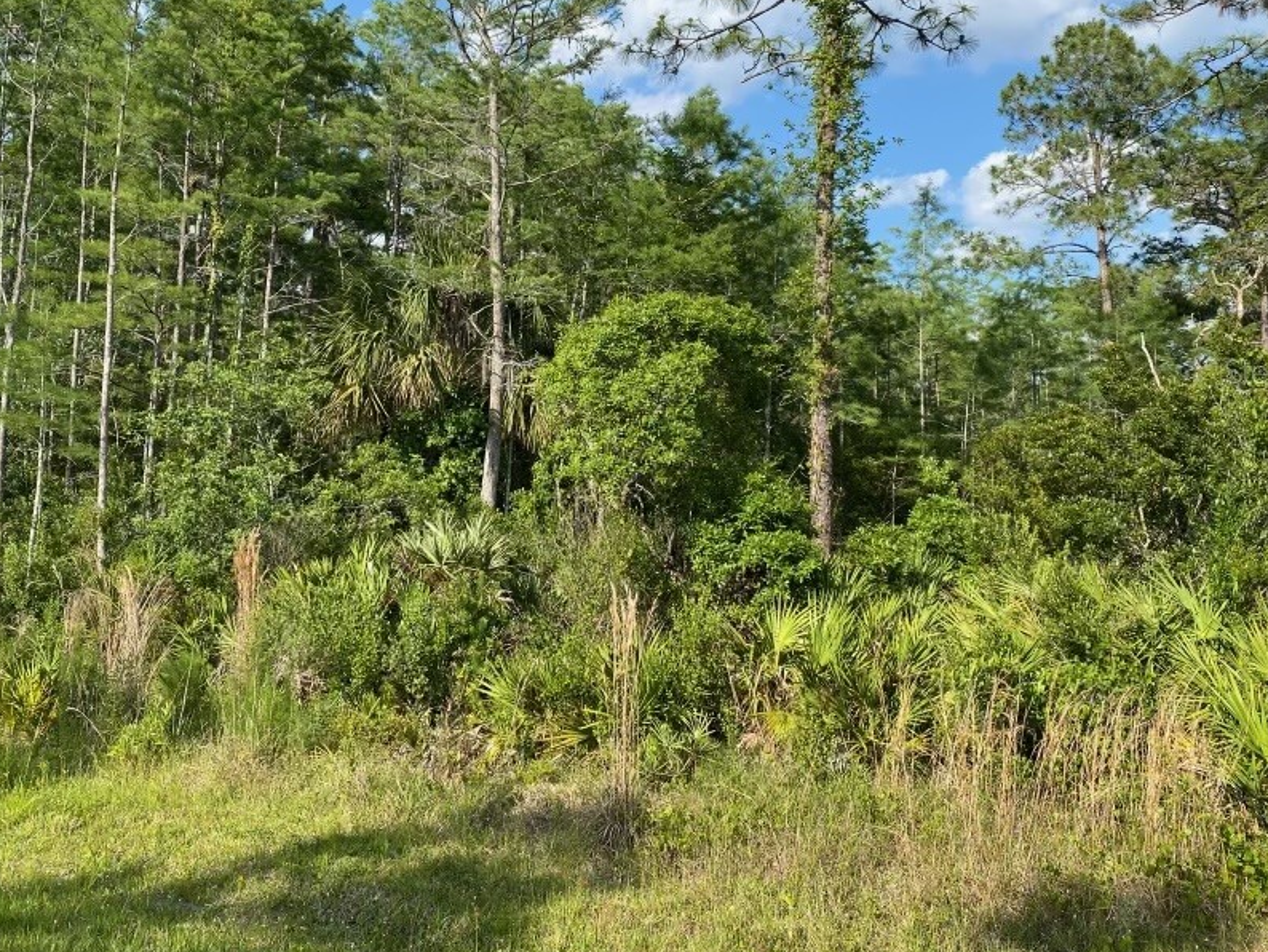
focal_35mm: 33
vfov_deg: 42.7
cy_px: 371
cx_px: 570
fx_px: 1209
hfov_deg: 55.2
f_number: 1.8
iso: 32
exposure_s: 1/1377
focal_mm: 4.25
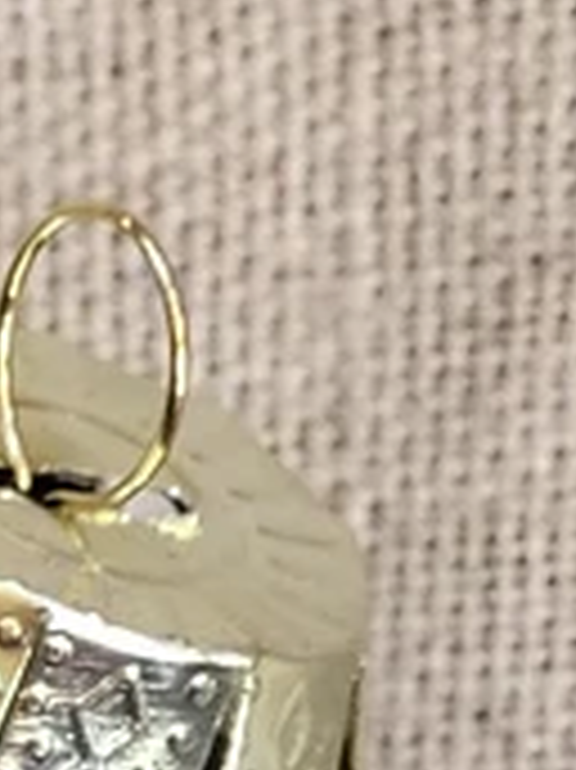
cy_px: 1027
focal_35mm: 392
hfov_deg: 3.8
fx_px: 8708
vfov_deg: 5.0
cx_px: -220
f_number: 2.4
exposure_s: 1/50
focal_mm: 7.12
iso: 160
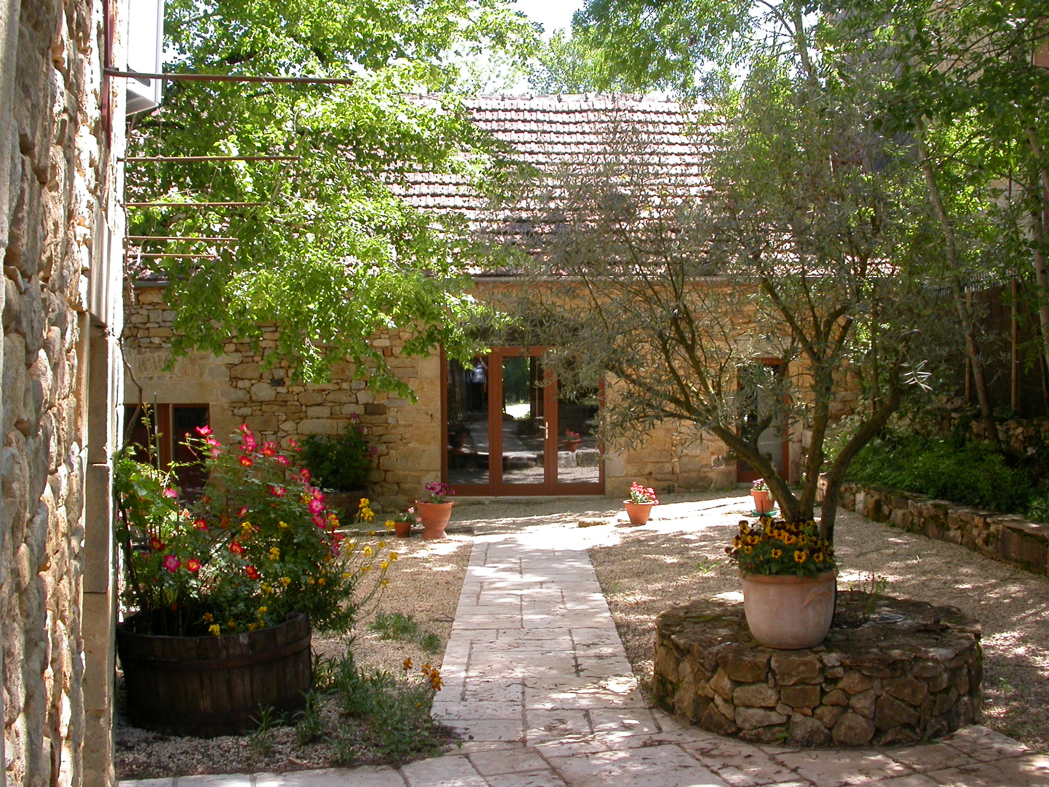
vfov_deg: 37.7
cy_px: 394
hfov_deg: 49.0
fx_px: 1152
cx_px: 524
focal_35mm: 38
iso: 100
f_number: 4.7
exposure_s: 1/142
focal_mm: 7.85
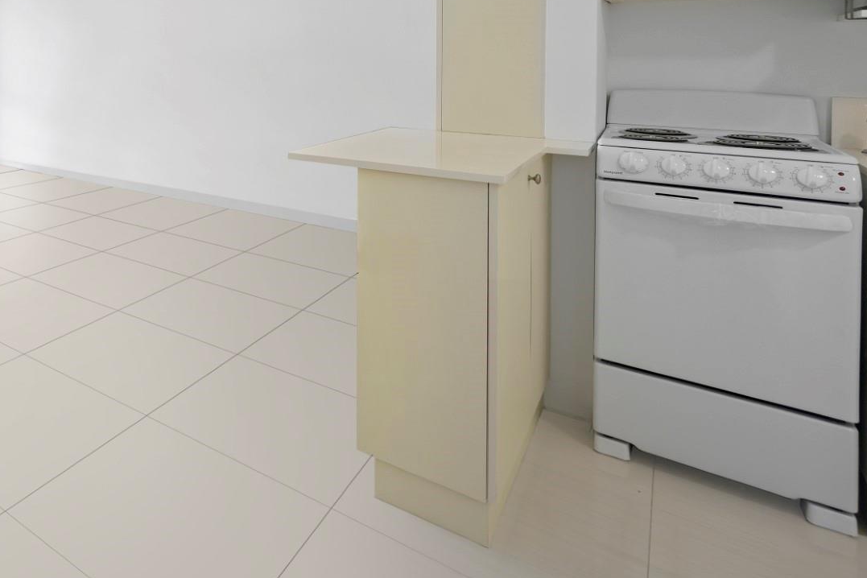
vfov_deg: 45.1
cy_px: 61
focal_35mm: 26
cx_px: 64
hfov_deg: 57.9
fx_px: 626
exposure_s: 1/6
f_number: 8
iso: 100
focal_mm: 14
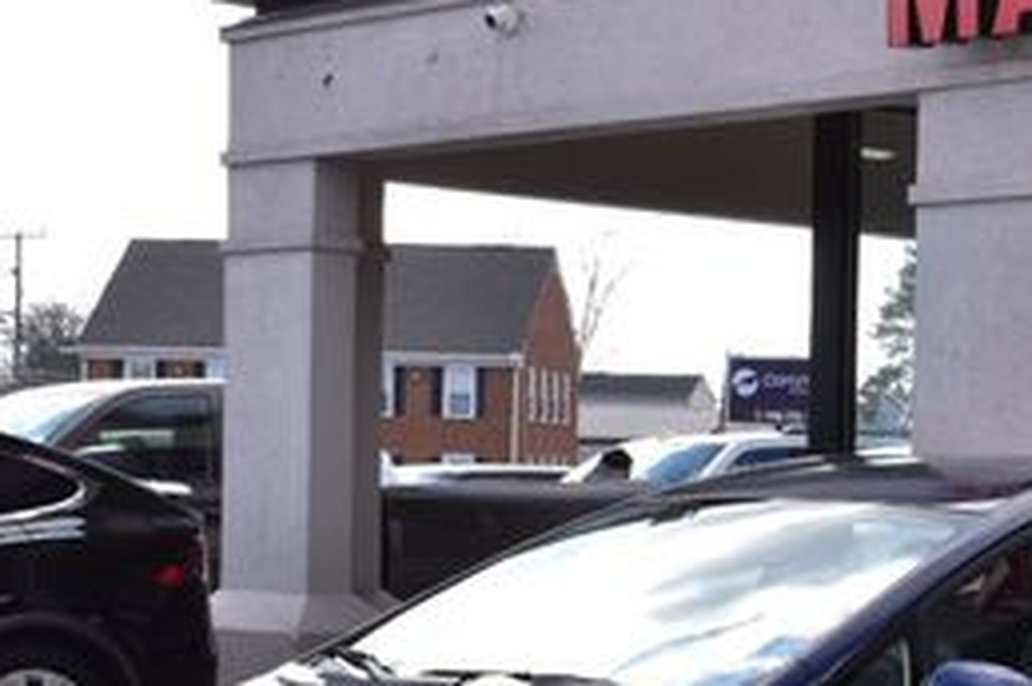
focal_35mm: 100
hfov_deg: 19.5
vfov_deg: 13.5
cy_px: 610
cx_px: 1140
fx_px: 2870
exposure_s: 1/320
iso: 400
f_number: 10
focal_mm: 27
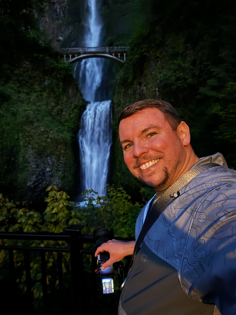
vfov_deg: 71.6
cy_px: 158
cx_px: 118
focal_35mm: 24
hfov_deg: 56.8
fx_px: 218
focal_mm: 6.76
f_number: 1.78
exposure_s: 1/15
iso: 4000
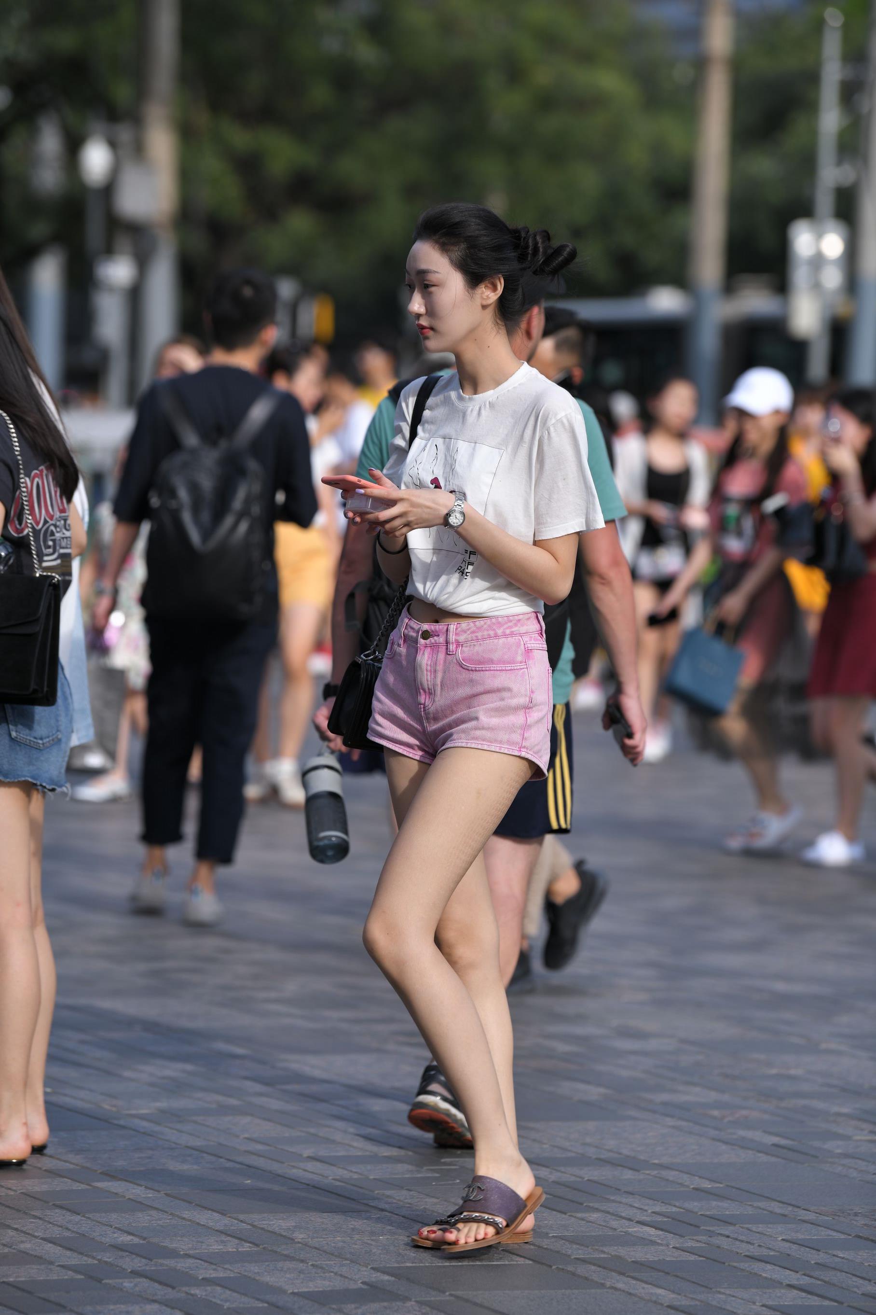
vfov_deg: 12.1
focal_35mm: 170
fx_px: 6205
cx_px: 438
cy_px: 658
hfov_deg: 8.1
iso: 110
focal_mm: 170
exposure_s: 1/800
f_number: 4
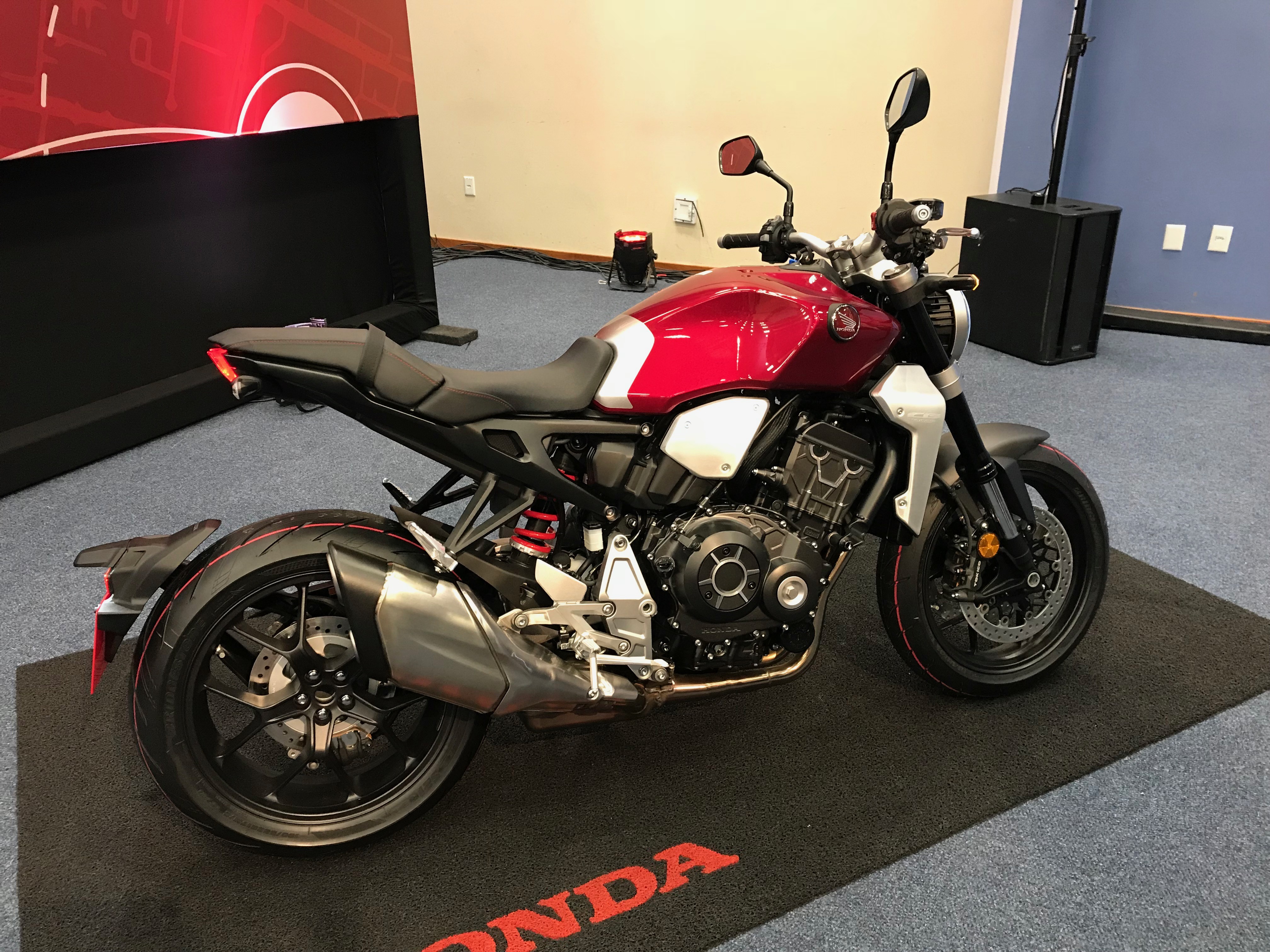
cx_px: 635
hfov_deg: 63.4
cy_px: 476
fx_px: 1027
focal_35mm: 28
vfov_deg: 49.7
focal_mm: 3.99
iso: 50
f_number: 1.8
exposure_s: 1/15
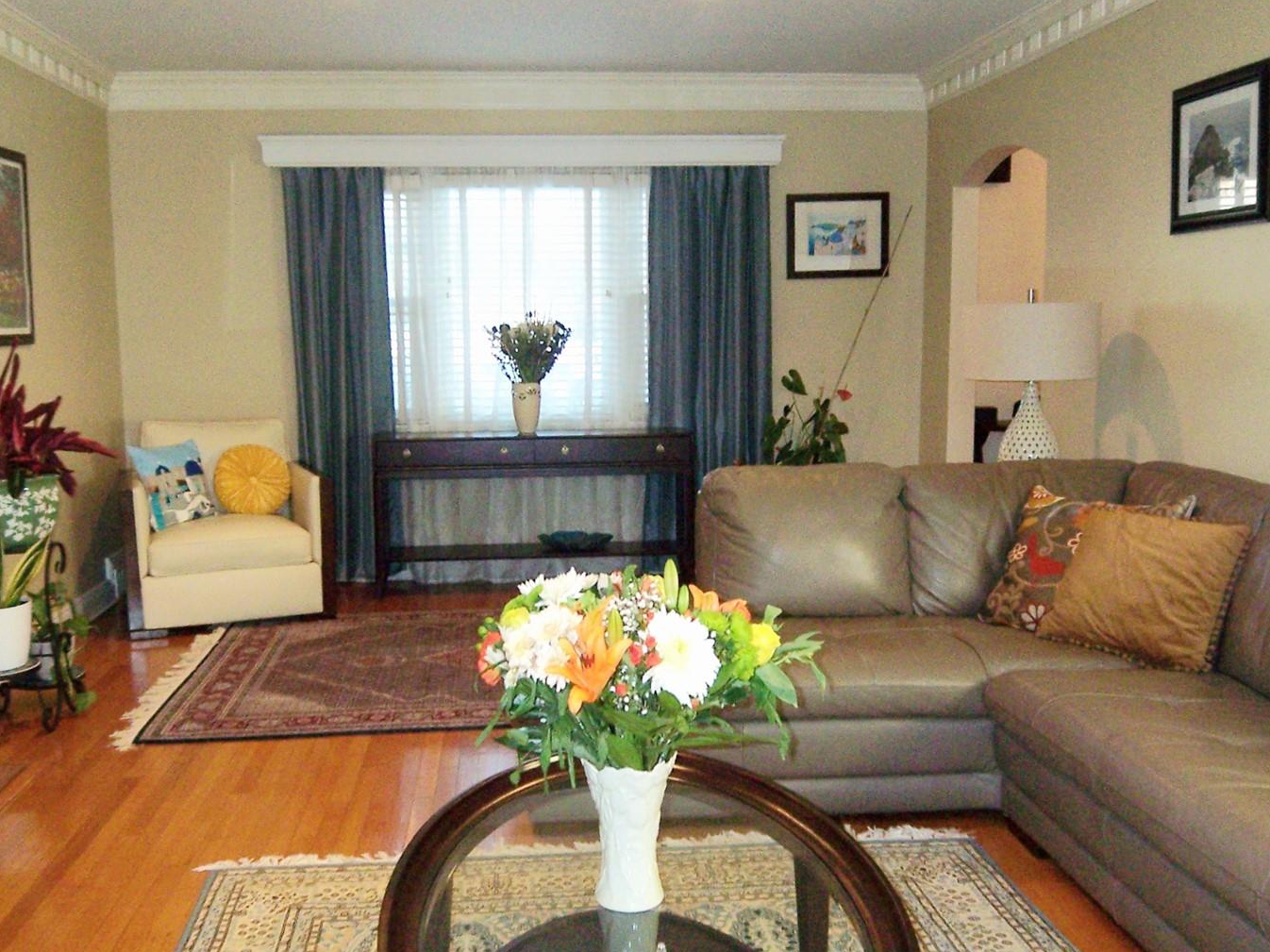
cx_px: 590
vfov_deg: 40.7
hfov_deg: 52.6
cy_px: 458
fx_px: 1284
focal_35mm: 35
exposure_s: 1/30
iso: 125
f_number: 2.8
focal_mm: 3.8
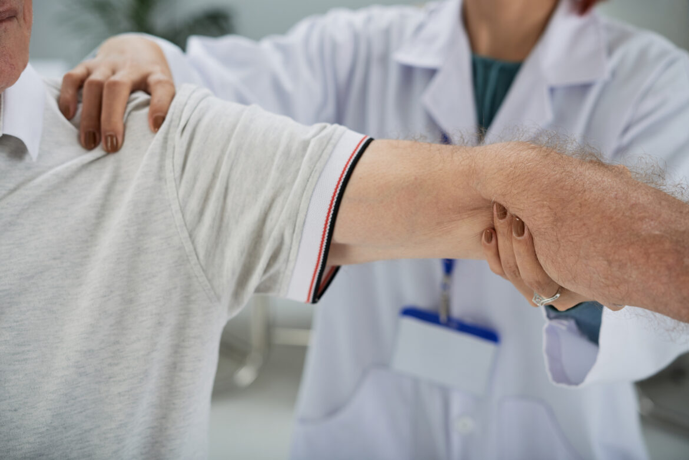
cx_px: 344
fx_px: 1149
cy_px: 230
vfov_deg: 22.6
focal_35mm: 60
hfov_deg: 33.4
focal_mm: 60
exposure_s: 1/250
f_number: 4.8
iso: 200
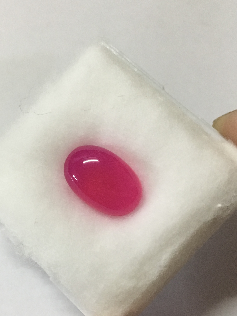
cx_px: 118
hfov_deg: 48.2
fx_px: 265
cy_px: 158
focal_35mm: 29
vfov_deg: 61.7
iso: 200
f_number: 2.2
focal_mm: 4.15
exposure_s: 1/25
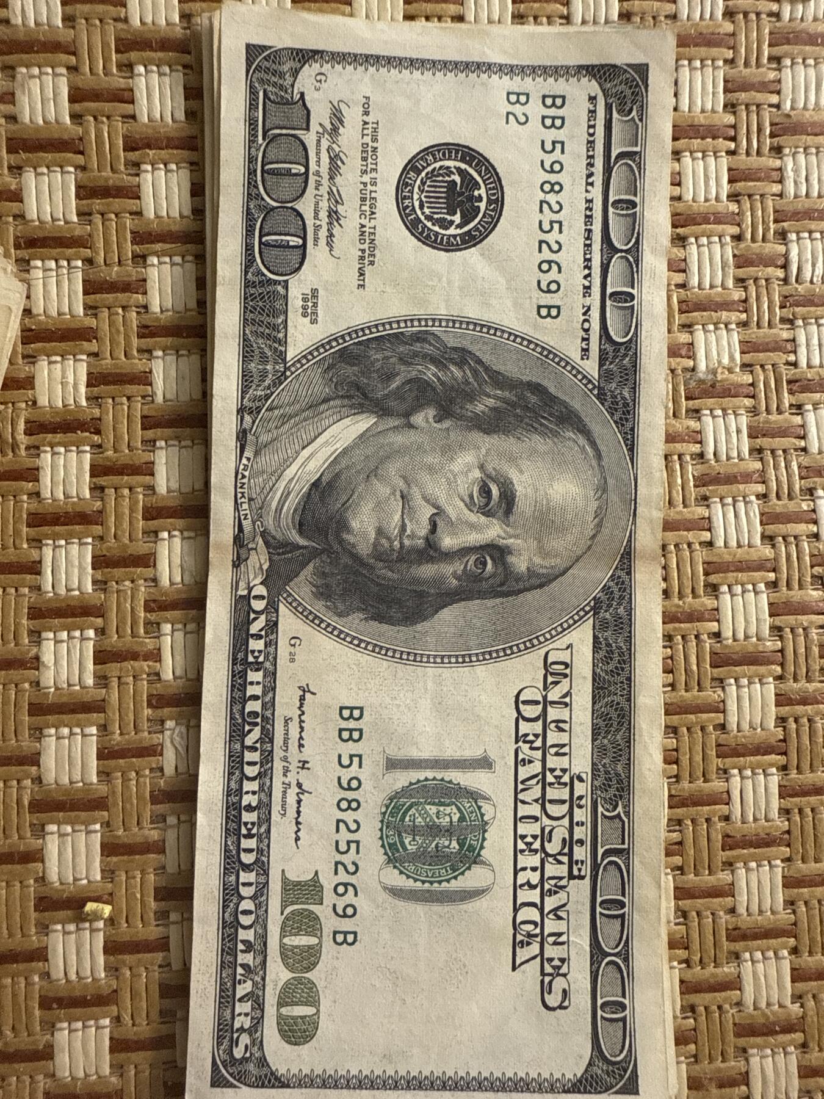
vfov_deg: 69.4
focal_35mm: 25
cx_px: 412
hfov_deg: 54.9
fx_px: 793
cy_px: 550
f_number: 2.2
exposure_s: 1/50
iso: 250
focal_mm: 2.22
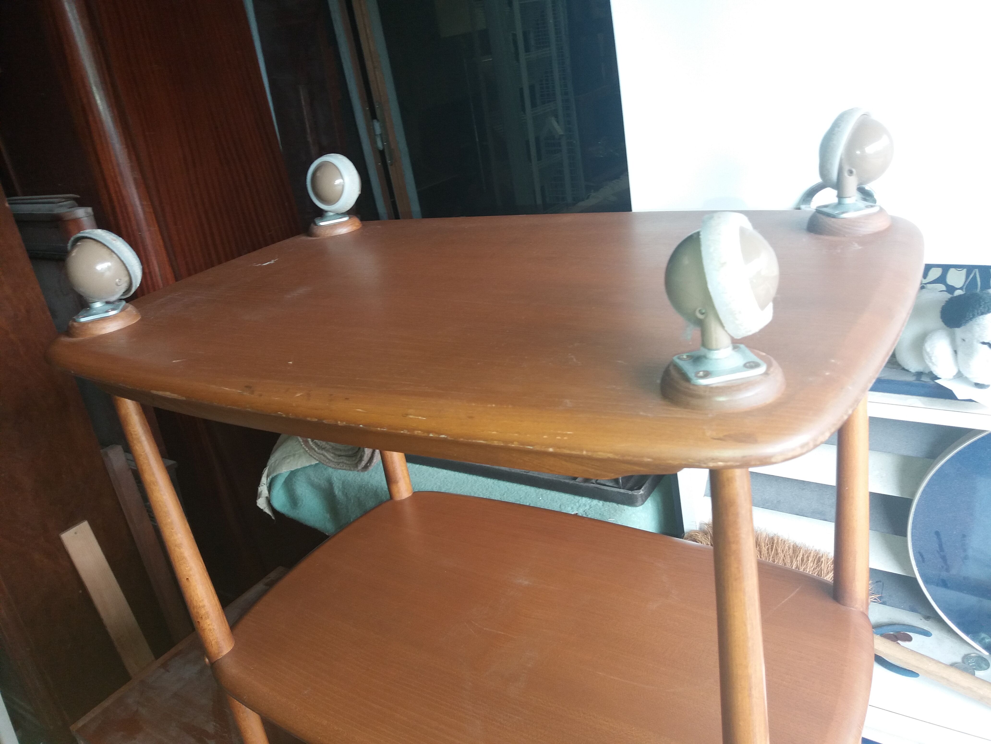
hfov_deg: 63.4
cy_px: 372
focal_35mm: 28
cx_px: 496
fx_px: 802
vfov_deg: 49.7
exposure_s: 1/30
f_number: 1.9
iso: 64
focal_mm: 3.7
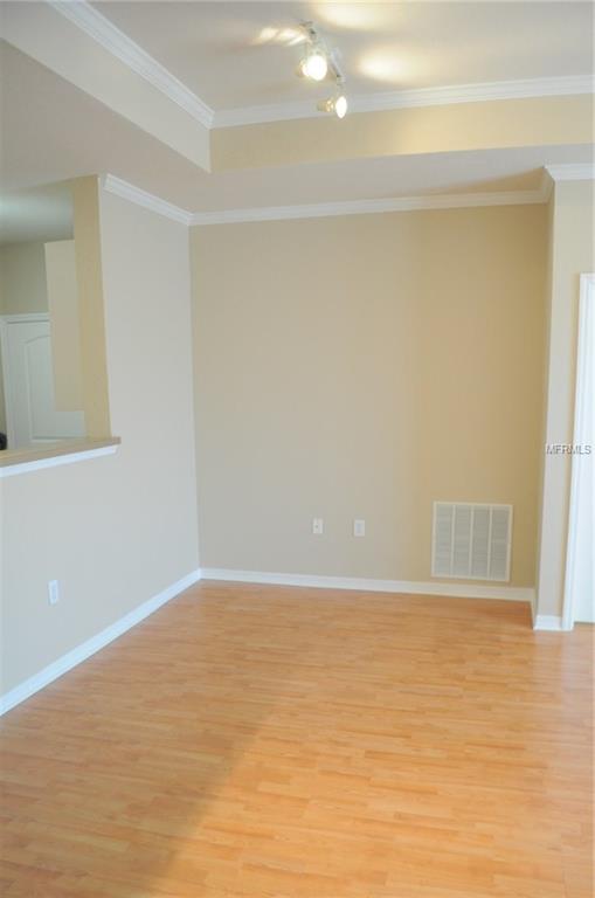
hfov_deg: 47.8
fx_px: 672
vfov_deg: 67.5
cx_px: 298
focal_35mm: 27
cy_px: 449
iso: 800
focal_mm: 18
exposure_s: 1/40
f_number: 3.5
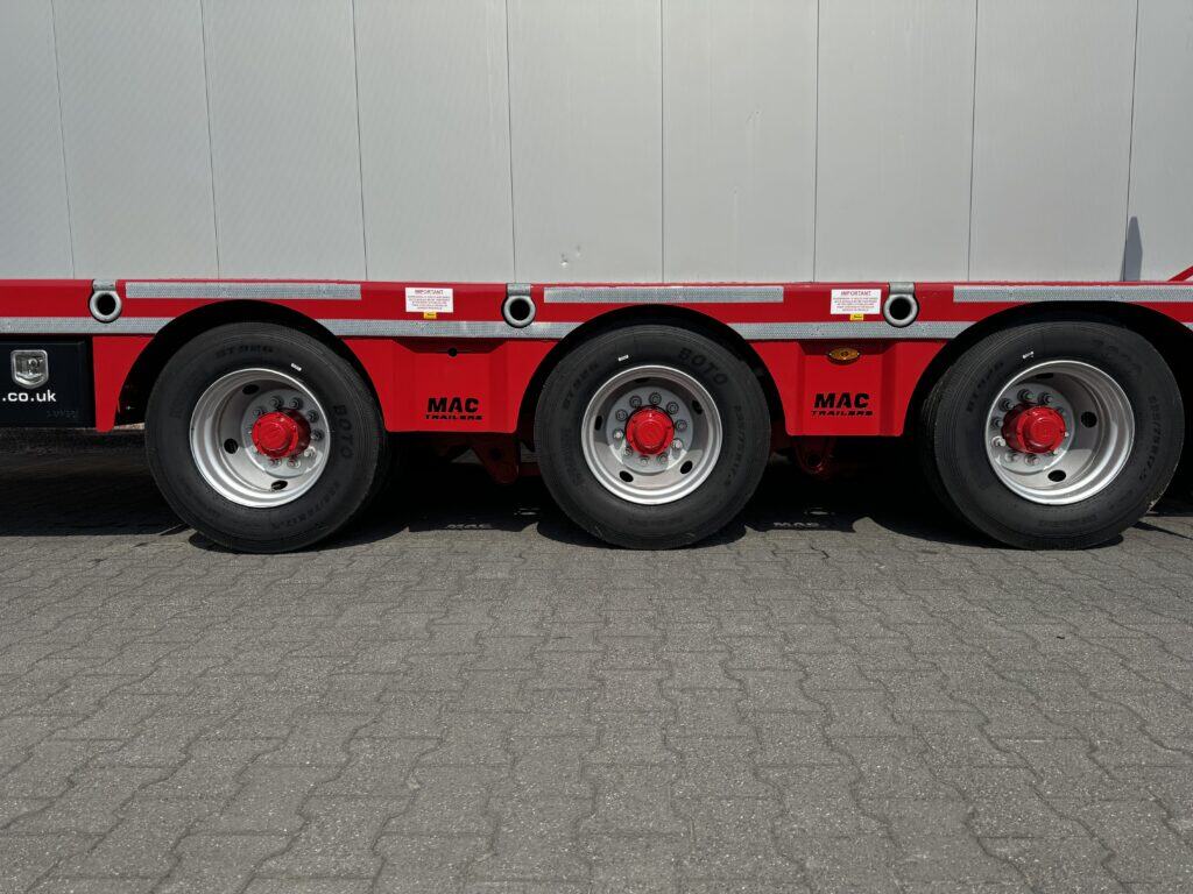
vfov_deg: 56.8
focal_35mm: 24
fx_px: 827
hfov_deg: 71.6
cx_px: 596
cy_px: 447
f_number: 1.78
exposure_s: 1/9009
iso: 80
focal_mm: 6.76
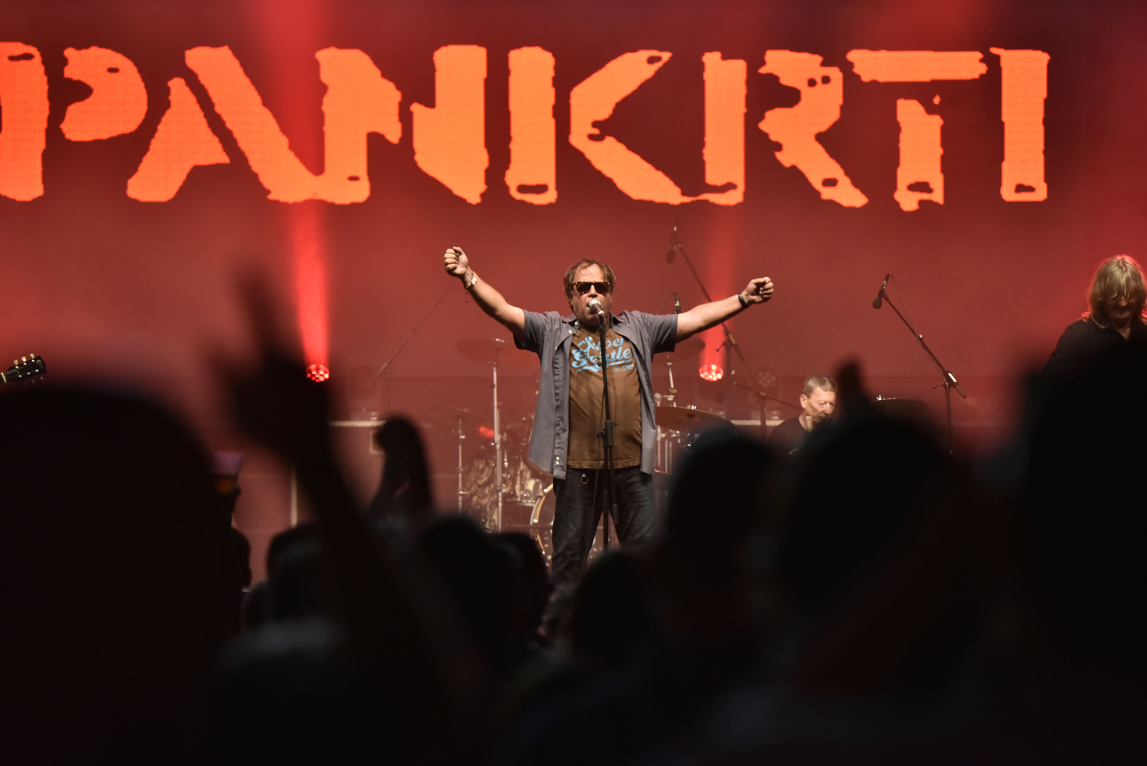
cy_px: 383
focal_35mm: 175
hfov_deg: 11.7
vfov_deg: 7.9
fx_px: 5578
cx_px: 574
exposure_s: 1/250
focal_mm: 175
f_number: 3.5
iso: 3200
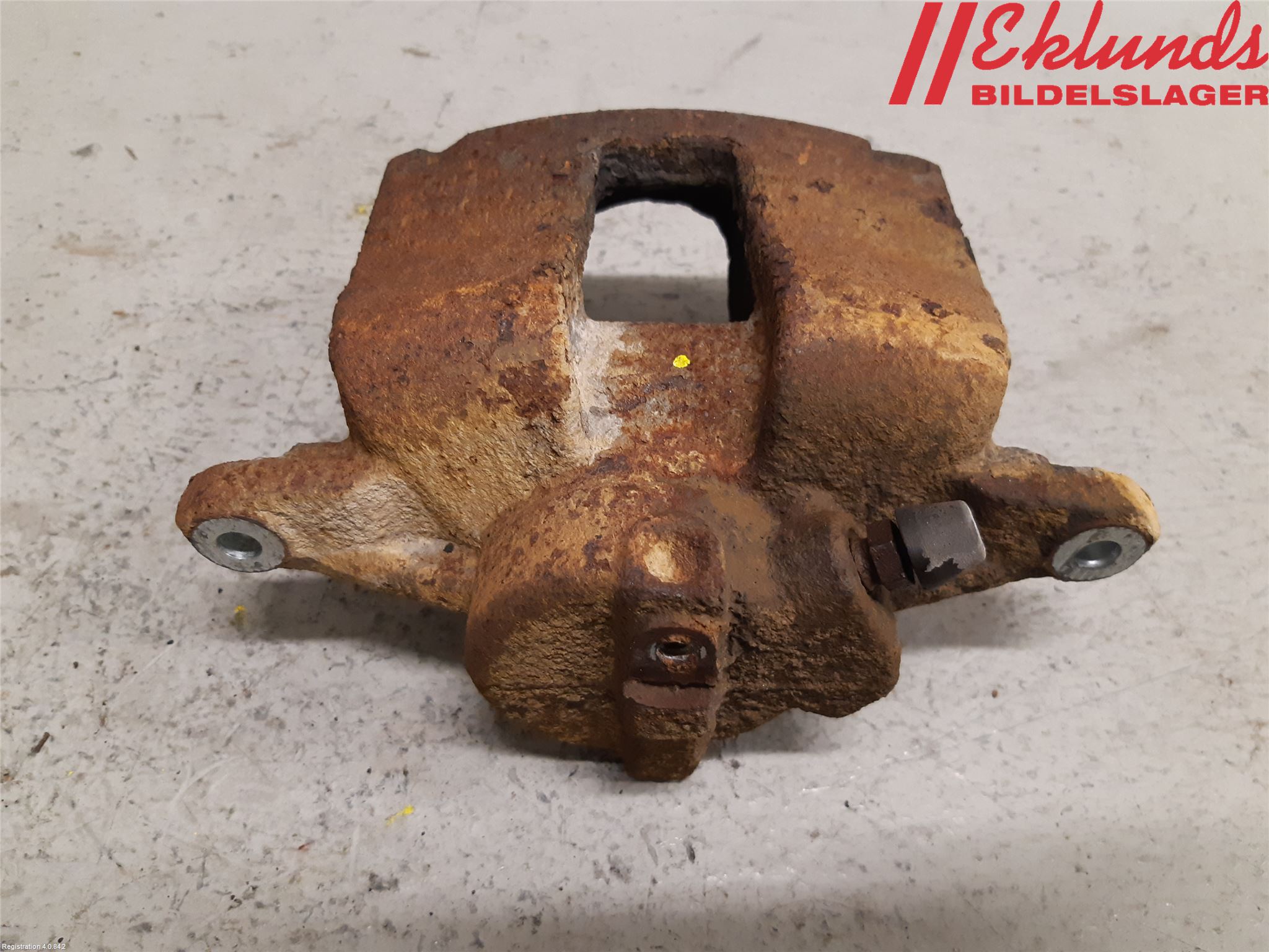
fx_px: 953
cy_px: 476
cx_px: 634
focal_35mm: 26
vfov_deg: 53.1
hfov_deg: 67.3
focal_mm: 3.93
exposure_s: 1/50
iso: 200
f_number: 1.7
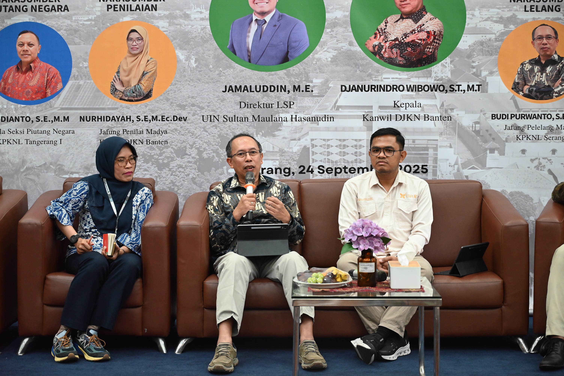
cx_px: 282
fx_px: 1097
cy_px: 188
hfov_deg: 28.8
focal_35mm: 70
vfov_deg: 19.5
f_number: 4
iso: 3200
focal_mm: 70
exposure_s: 1/80
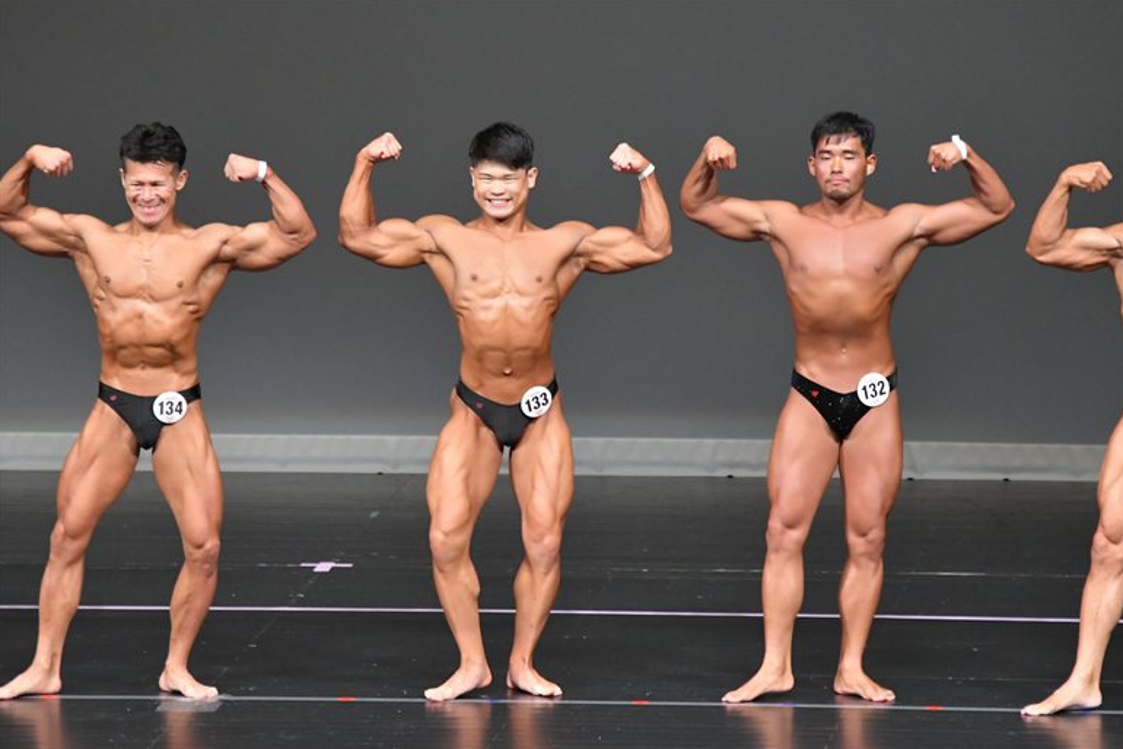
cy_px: 374
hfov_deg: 6.8
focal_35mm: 302
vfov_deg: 4.5
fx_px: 9418
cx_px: 561
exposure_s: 1/400
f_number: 5.6
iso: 5000
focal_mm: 200
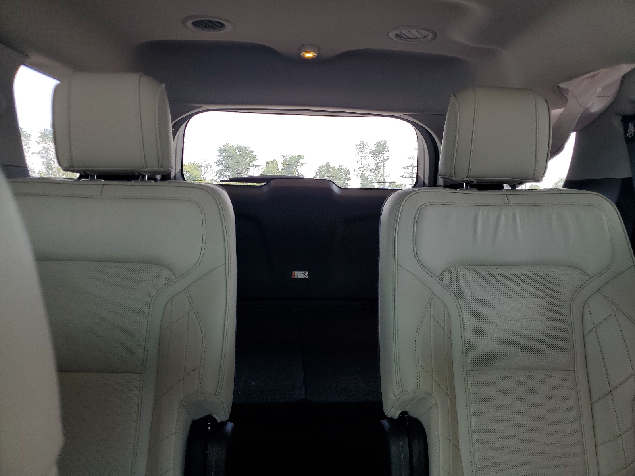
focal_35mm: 26
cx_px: 318
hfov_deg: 67.3
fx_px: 477
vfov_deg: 53.1
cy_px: 238
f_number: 1.5
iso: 52
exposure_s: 1/120
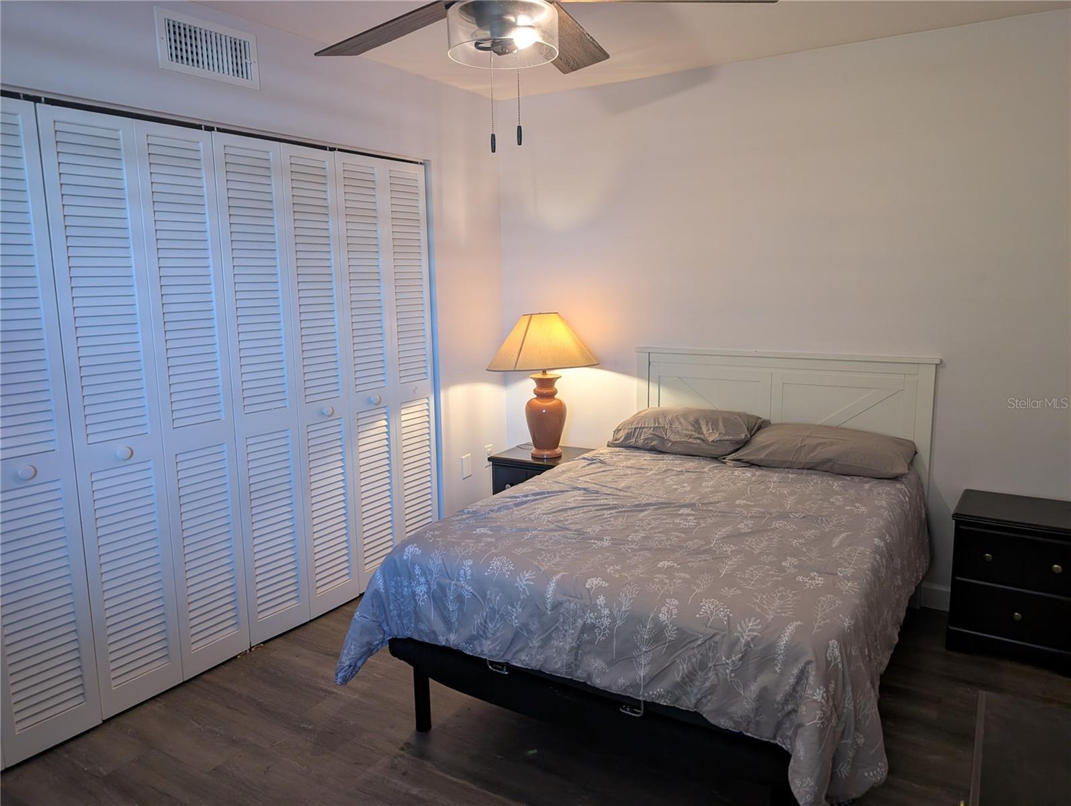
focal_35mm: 24
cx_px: 536
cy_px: 403
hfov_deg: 71.5
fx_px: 744
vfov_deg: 56.9
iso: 68
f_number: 1.68
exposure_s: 1/24
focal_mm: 6.9
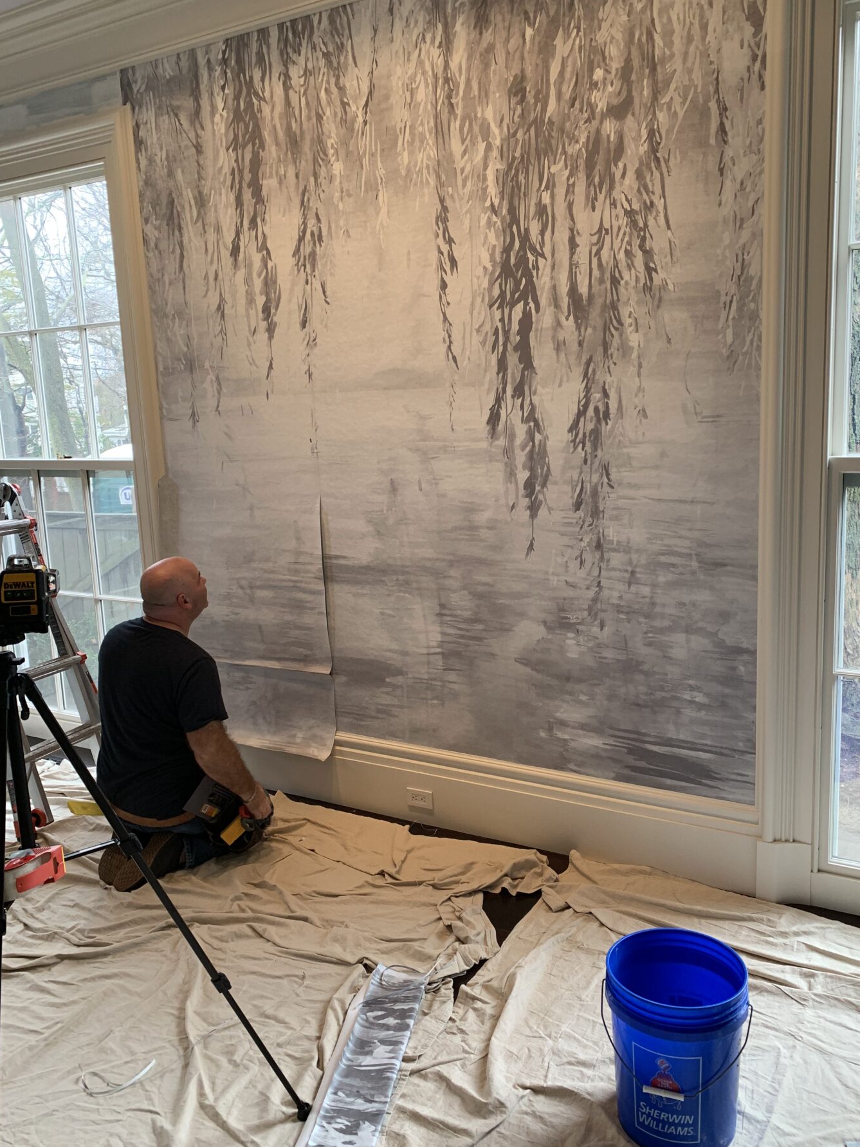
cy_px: 572
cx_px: 459
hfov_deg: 49.7
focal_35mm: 28
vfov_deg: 63.4
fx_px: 928
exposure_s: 1/60
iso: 100
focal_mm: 4.25
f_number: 1.8
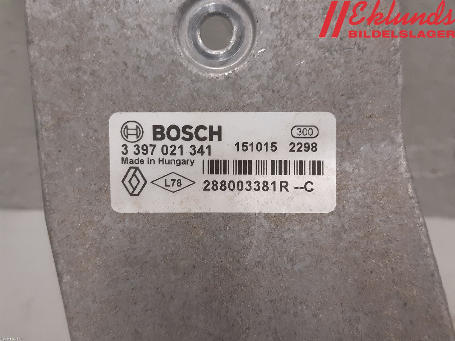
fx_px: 342
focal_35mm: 26
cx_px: 228
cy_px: 170
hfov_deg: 67.3
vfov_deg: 53.1
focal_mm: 3.93
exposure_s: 1/50
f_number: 1.7
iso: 125
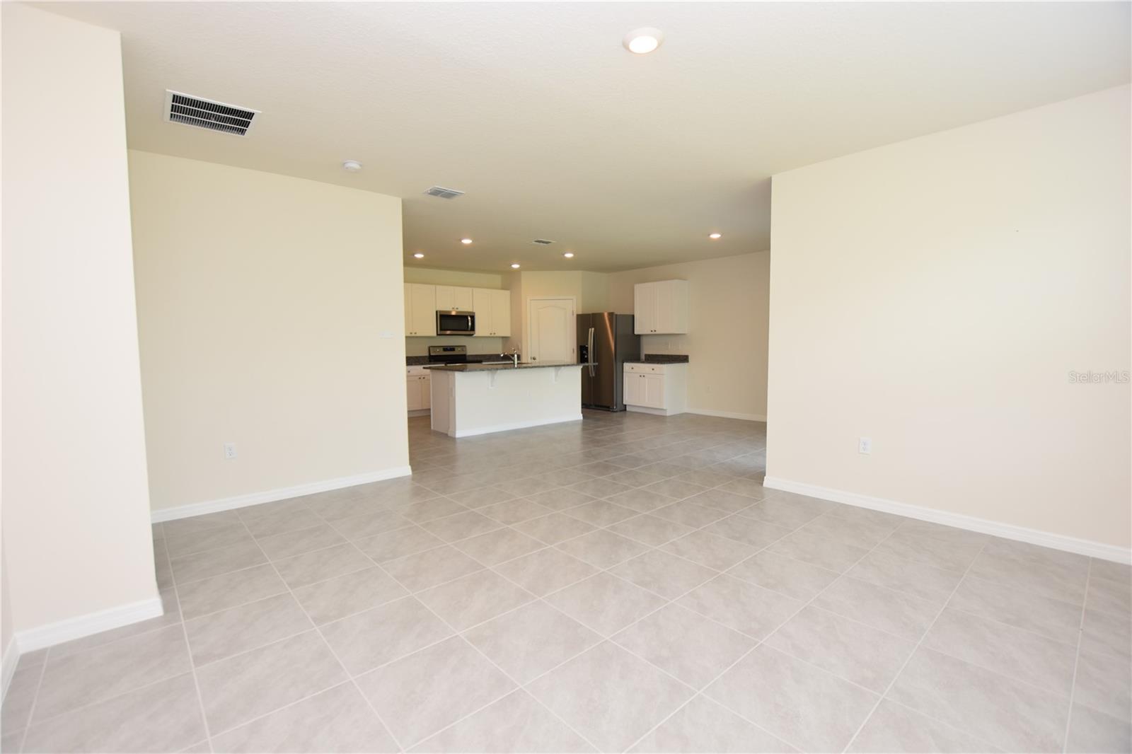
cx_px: 566
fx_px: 472
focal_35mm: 15
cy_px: 377
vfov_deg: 77.3
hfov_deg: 100.4
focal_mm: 10
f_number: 4.5
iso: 200
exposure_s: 1/80
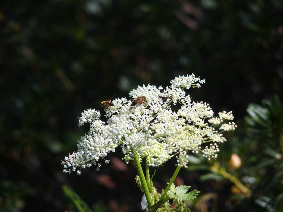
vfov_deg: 5.0
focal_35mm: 300
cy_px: 106
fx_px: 2453
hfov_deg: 6.6
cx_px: 142
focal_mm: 64.3
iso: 100
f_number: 3.5
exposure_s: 1/800
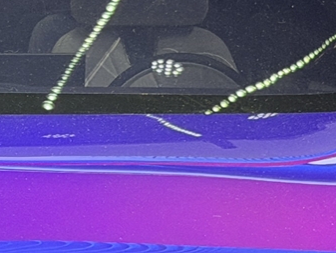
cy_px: 239
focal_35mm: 285
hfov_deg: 6.9
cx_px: 13
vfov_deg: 5.2
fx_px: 2767
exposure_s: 1/115
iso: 200
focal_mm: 6.76
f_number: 1.78
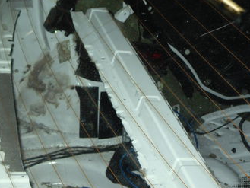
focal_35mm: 68
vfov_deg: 21.6
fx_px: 491
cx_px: 51
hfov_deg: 28.0
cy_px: 69
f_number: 3.5
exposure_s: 1/45
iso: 100
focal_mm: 6.3
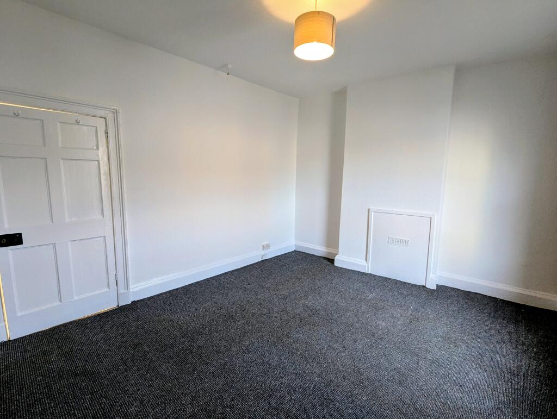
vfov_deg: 78.2
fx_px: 258
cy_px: 210
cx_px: 278
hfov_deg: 94.4
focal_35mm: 16
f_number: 2.2
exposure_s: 1/25
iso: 125
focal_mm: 2.35
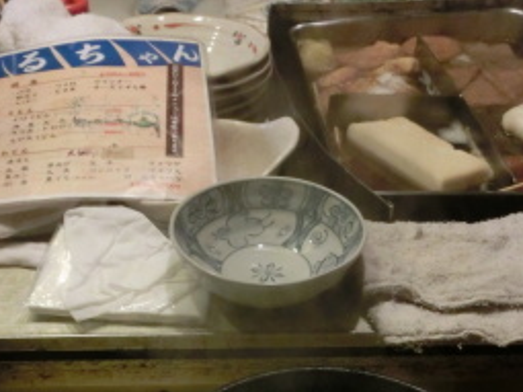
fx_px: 710
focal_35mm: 47
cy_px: 366
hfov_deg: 40.3
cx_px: 217
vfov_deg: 29.4
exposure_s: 1/80
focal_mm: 4.24
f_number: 3
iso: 800
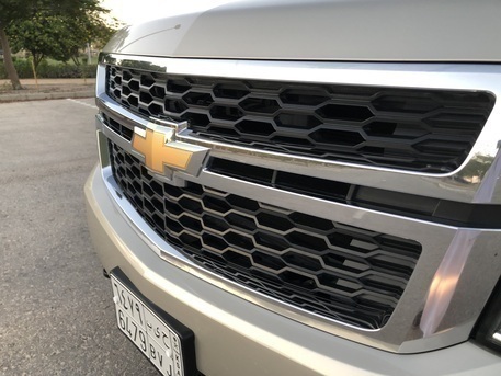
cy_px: 188
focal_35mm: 28
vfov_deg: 49.8
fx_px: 405
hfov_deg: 63.4
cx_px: 250
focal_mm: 4
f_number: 1.8
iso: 25
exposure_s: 1/40
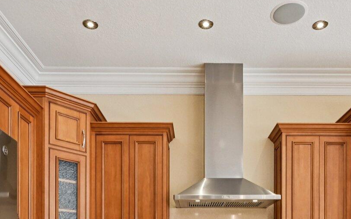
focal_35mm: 36
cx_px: 194
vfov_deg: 30.2
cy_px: 261
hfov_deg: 53.9
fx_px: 344
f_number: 8
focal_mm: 14
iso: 2000
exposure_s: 1/100
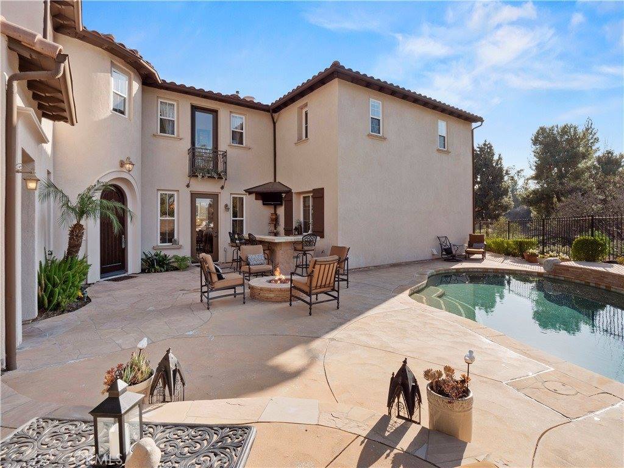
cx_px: 312
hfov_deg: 94.5
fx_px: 288
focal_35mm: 16
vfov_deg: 78.1
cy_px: 234
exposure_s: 1/80
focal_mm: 8
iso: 200
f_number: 8
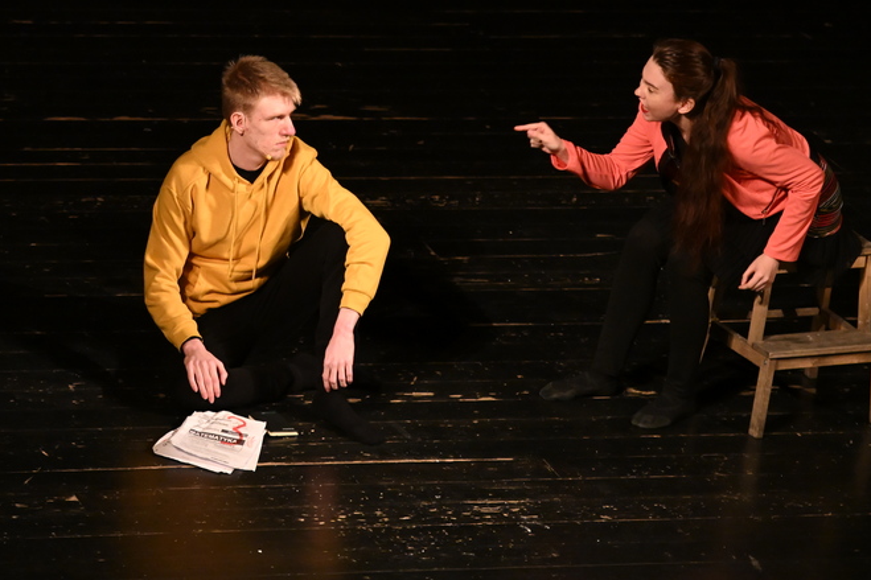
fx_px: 4934
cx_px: 238
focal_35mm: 204
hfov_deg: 10.1
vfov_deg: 6.7
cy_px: 136
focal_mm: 112
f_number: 2.8
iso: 4000
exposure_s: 1/250
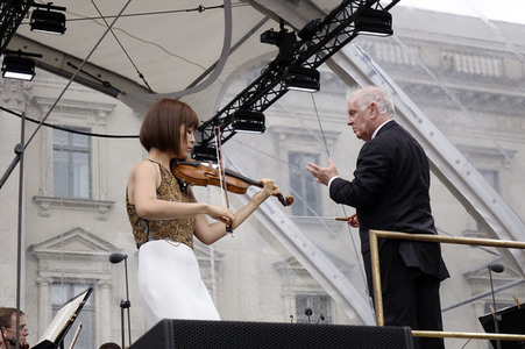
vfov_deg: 16.0
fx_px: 1239
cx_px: 262
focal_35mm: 85
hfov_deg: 23.9
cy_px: 174
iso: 100
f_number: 4.5
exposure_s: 1/200
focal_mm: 31.27
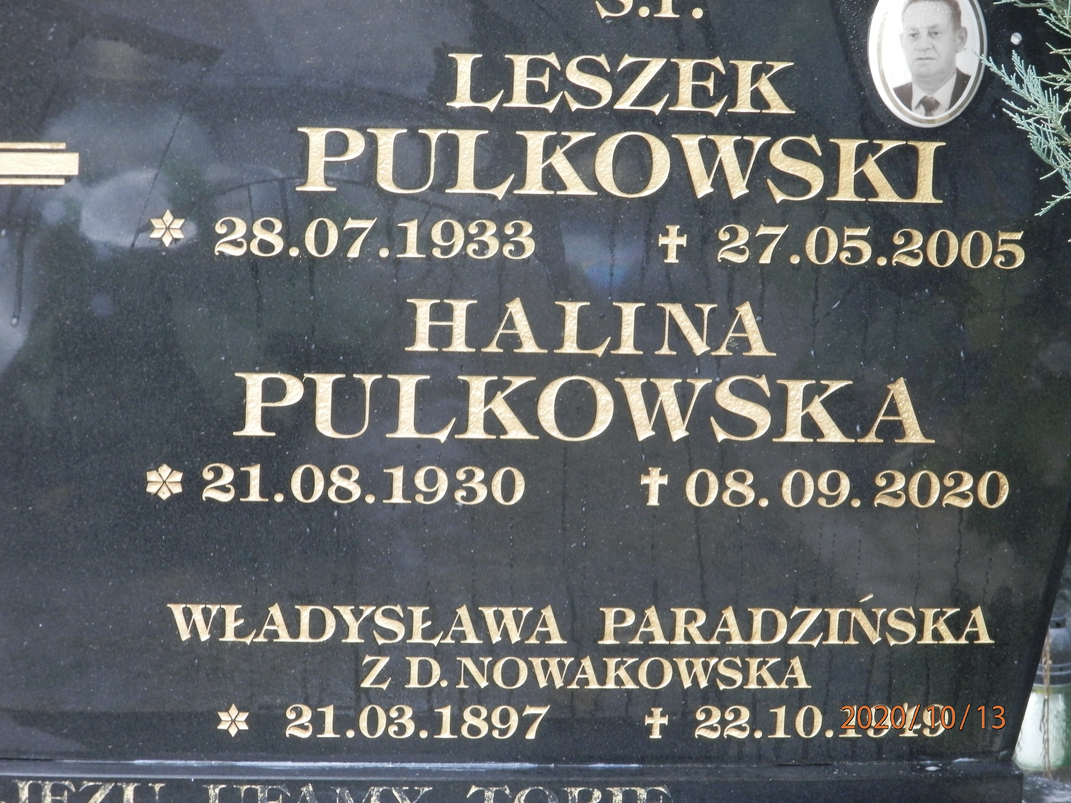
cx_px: 536
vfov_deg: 9.7
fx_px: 4734
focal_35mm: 153
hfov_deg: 12.9
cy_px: 402
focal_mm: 27.4
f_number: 4.9
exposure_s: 1/30
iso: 200
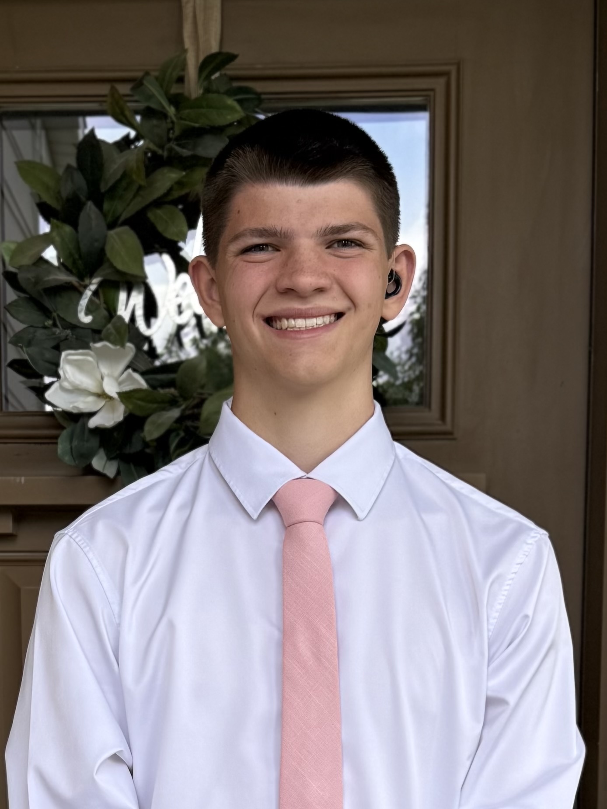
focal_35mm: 24
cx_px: 304
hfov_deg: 56.8
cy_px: 404
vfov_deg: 71.6
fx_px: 561
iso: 80
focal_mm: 6.76
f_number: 1.78
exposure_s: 1/543
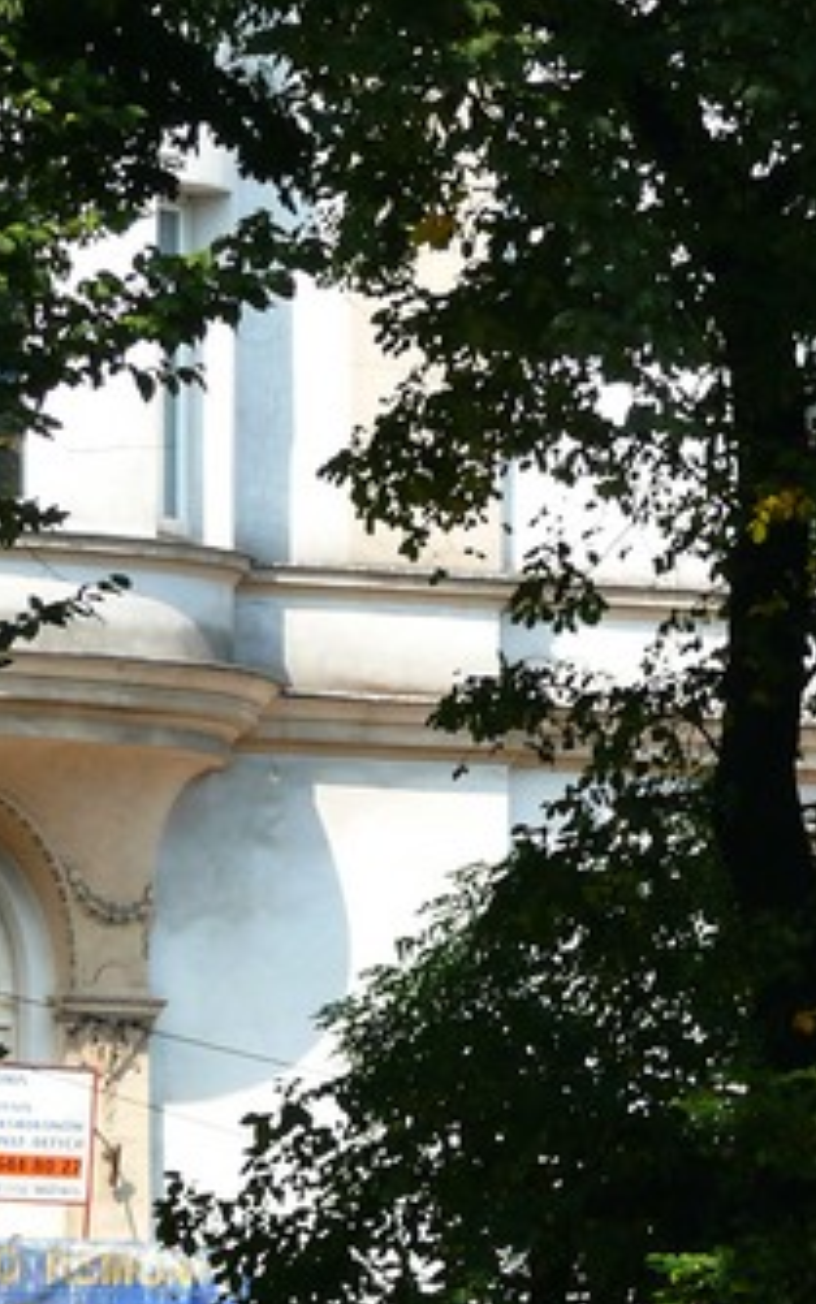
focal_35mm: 426
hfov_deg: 3.1
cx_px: 1050
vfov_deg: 4.9
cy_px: 898
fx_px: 15145
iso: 100
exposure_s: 1/125
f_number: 4
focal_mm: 37.9
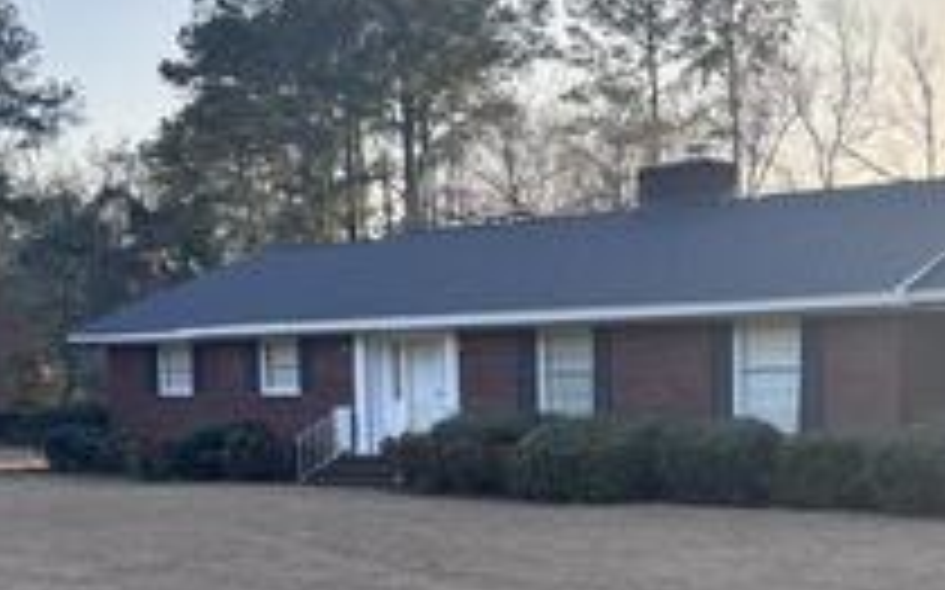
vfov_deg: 23.9
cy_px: 493
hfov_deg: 37.0
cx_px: 742
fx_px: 1364
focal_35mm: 53
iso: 50
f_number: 1.6
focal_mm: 5.96
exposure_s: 1/493
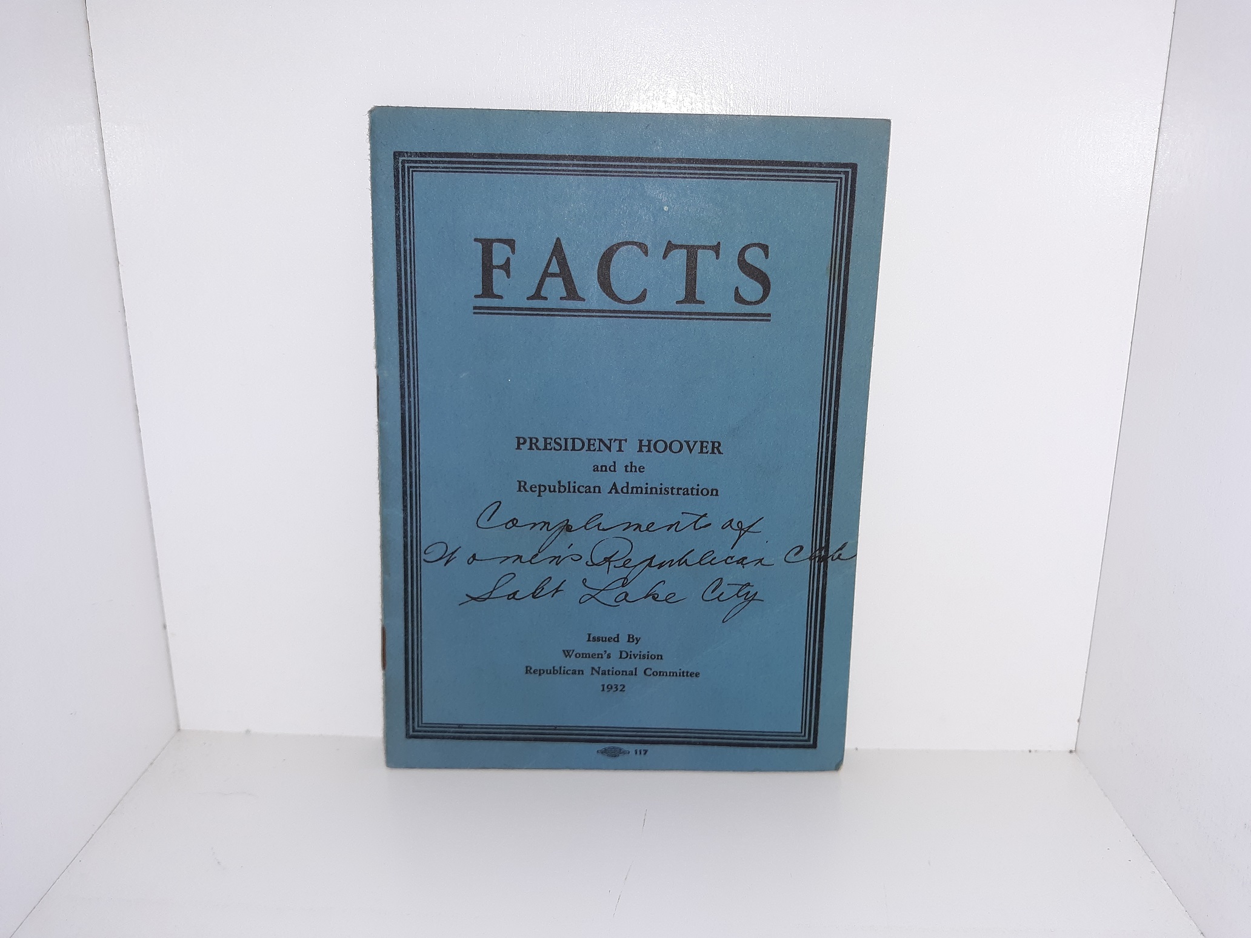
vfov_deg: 49.7
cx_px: 626
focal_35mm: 28
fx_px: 1012
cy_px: 469
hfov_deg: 63.4
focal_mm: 3.7
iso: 40
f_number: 1.7
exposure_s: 1/176
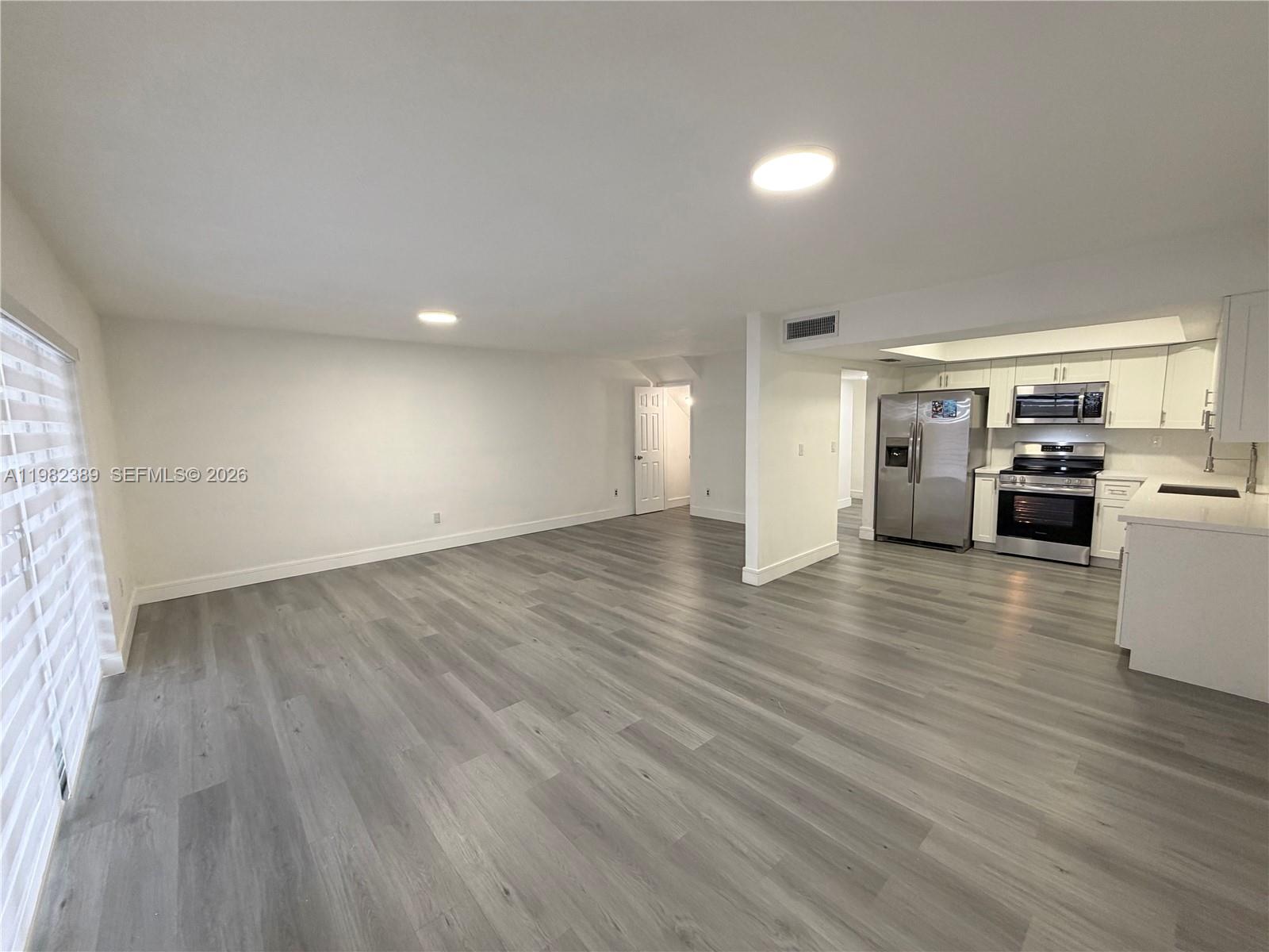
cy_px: 476
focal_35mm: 14
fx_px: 513
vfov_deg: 85.7
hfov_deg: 102.1
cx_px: 634
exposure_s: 1/60
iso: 200
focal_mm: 2.22
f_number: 2.2
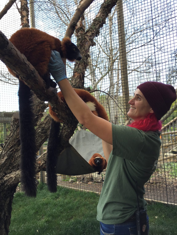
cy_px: 118
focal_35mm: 29
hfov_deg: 48.2
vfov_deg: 61.7
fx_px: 198
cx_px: 88
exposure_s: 1/191
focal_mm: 4.15
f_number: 2.2
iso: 32
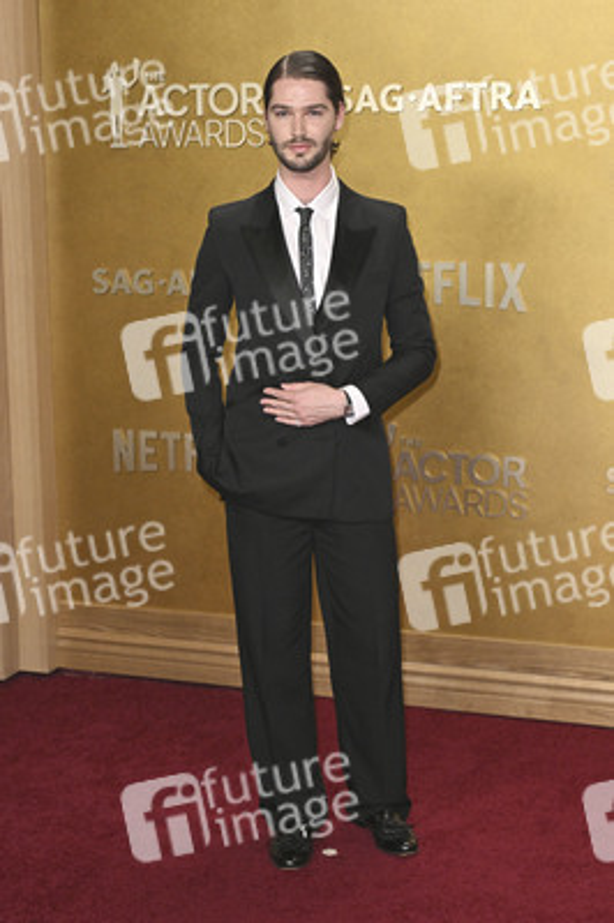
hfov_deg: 25.0
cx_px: 307
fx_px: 1384
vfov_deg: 36.9
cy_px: 462
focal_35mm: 54
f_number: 5.6
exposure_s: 1/320
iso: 2500
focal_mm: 54
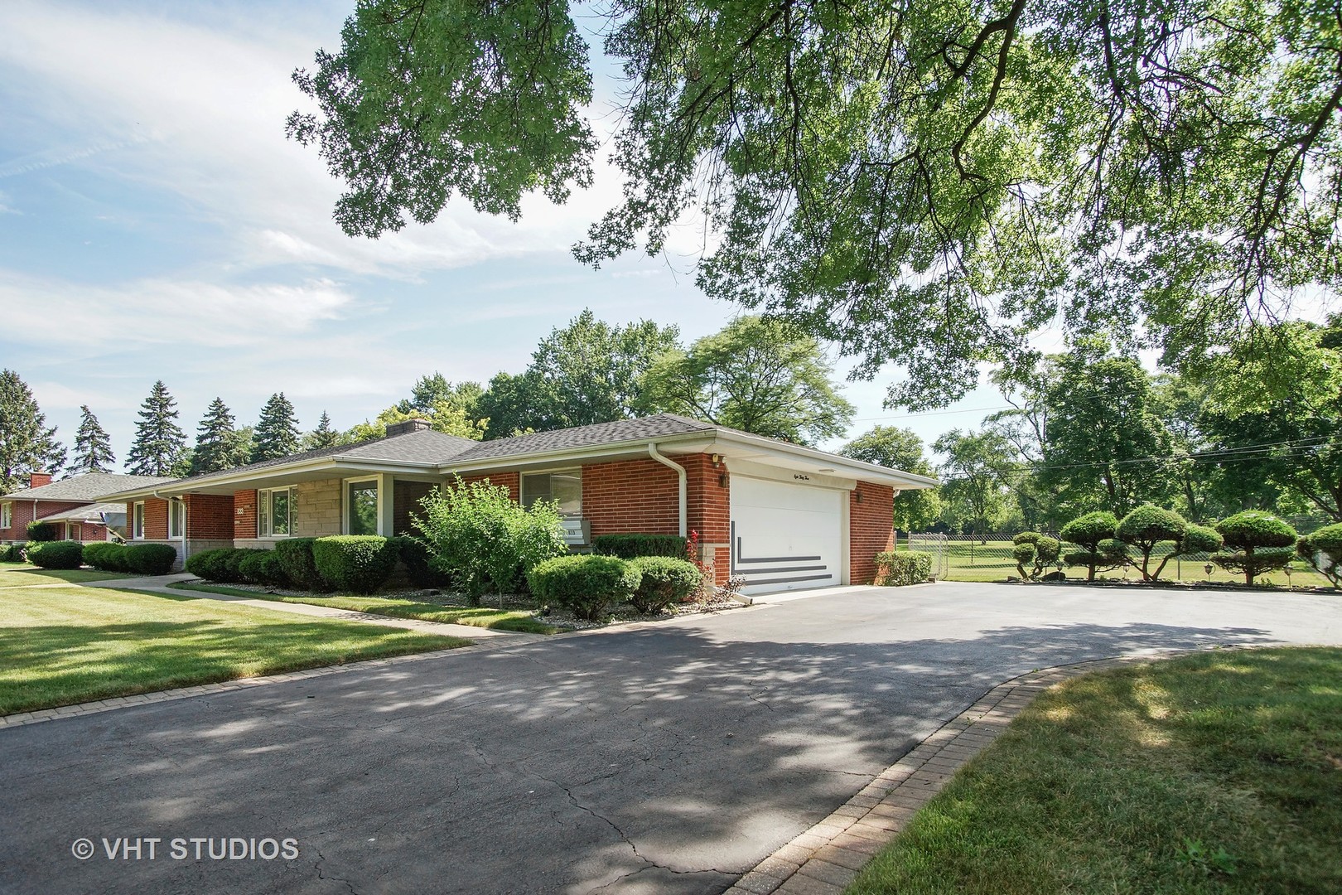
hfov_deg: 93.3
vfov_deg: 70.4
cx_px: 671
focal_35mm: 17
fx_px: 634
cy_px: 448
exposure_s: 1/320
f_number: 10
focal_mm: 17
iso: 500
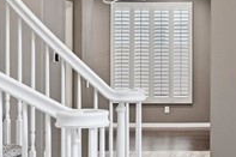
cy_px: 4
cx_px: 213
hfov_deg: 19.1
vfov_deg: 12.9
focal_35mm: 105
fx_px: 688
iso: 800
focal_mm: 19
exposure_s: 1/60
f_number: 9
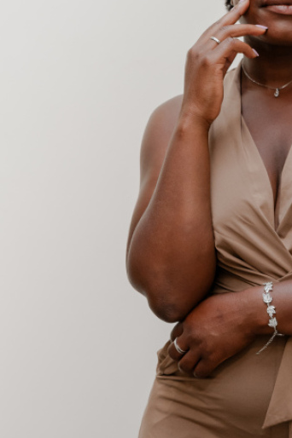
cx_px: 296
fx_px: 1425
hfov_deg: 11.6
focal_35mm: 117
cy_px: 149
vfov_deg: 17.5
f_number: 4.5
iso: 2000
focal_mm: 50
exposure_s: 1/640
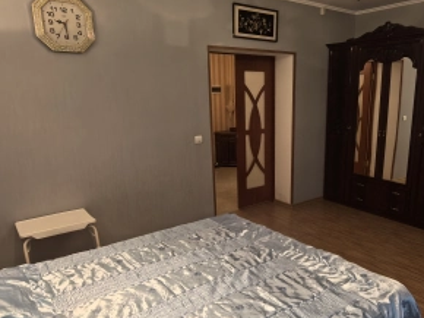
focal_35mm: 28
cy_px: 185
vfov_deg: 49.5
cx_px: 257
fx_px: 343
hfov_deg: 62.8
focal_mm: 1.76
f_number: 2.2
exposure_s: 1/50
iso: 160
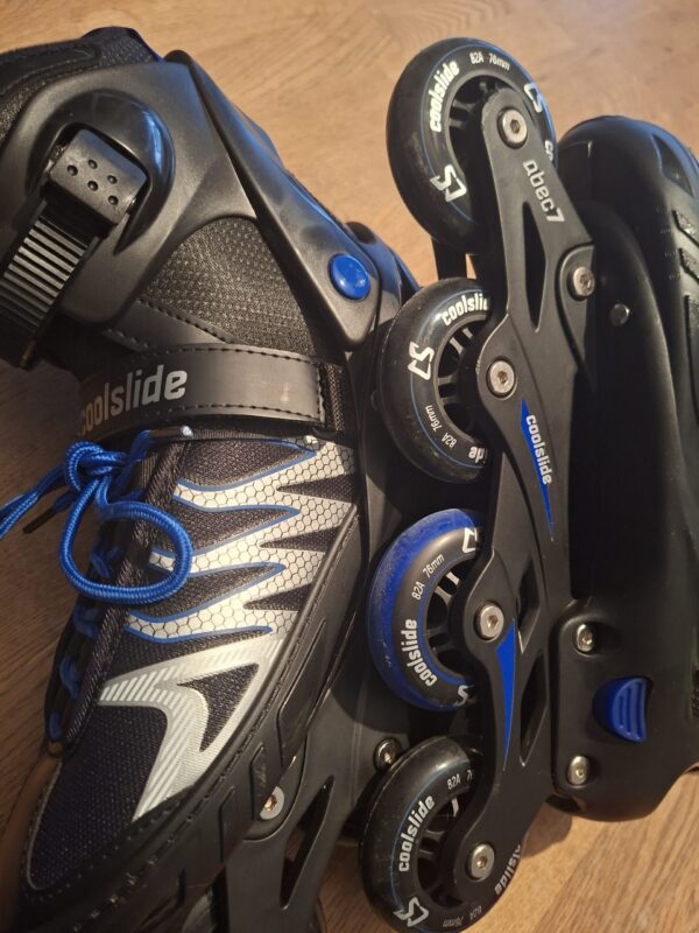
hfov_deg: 58.9
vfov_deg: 73.9
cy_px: 466
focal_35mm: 23
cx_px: 350
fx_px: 619
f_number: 1.8
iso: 640
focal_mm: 5.54
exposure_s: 1/24
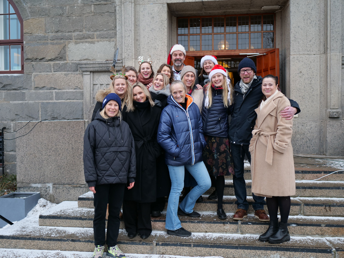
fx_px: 318
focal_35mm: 32
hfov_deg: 56.8
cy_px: 129
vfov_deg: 44.2
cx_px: 172
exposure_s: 1/100
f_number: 1.4
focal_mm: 16
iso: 200
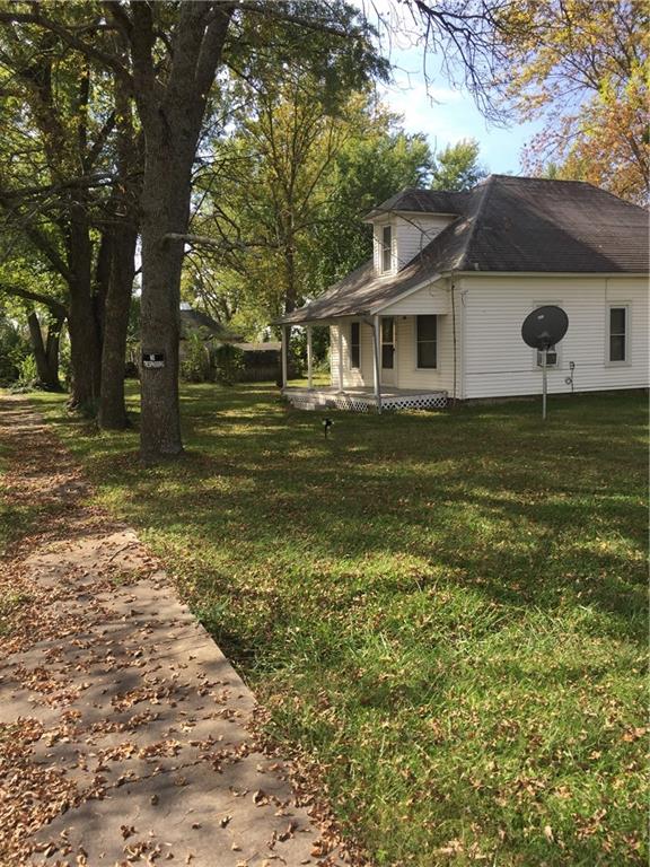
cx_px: 325
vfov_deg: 61.7
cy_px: 434
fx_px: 726
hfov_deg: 48.2
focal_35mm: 29
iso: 32
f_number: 2.2
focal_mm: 4.15
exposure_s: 1/706
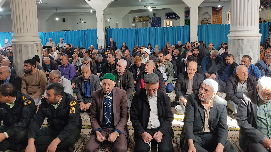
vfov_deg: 39.9
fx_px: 208
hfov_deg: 66.1
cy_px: 56
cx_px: 136
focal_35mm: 29
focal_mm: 4.74
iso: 117
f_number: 1.79
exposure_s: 1/33
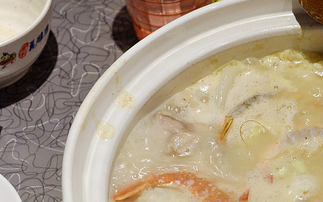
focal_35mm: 130
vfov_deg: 10.0
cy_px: 172
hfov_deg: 15.9
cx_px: 264
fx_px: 1144
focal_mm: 43.4
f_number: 5.6
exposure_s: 1/20
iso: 1600
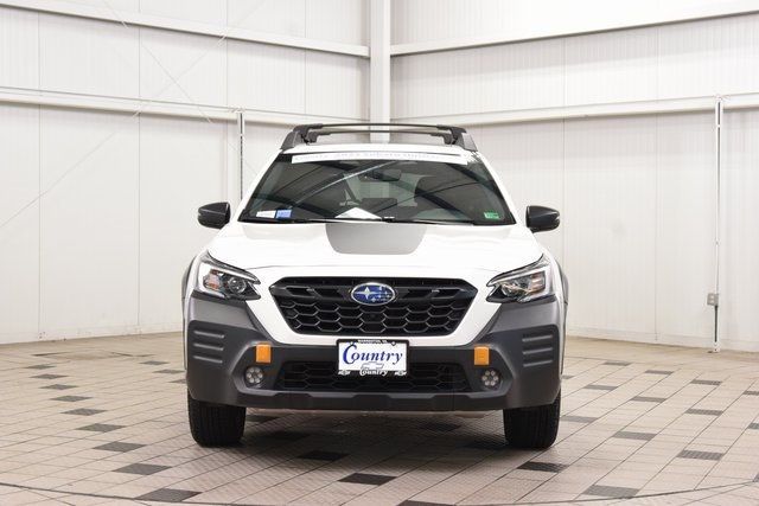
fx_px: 1265
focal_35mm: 60
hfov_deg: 33.4
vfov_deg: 22.6
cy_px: 253
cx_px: 380
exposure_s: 1/60
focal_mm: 40
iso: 1600
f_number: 7.1
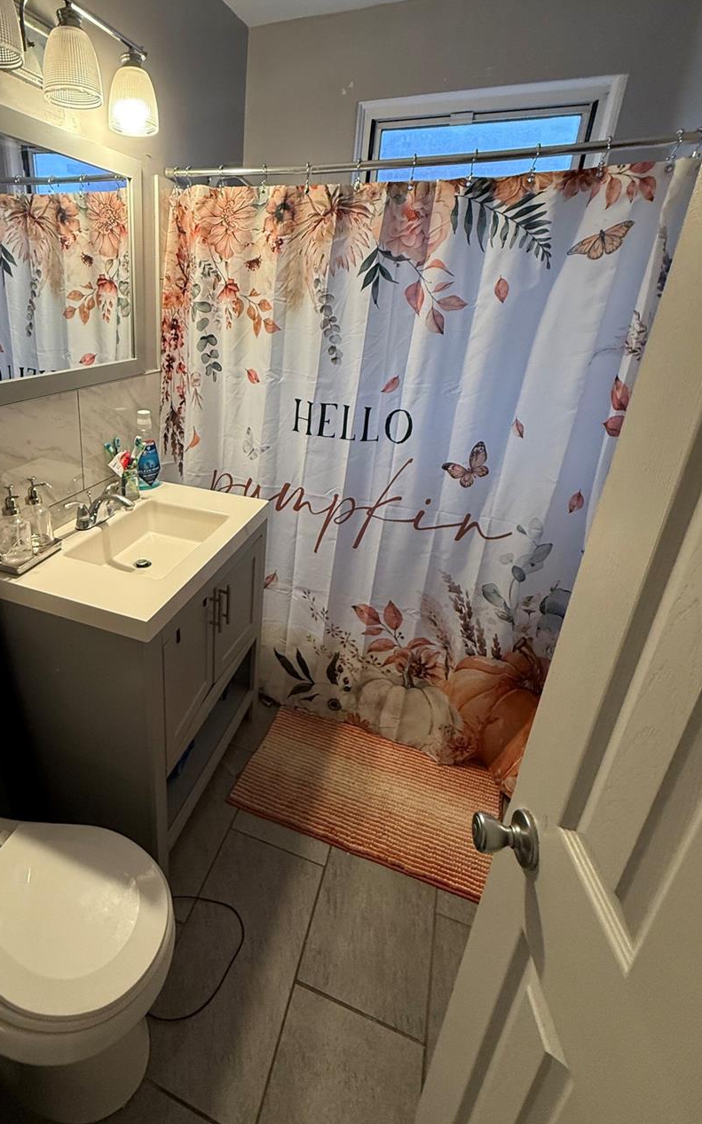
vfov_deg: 90.8
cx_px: 223
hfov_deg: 63.0
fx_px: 551
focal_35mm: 18
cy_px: 510
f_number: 2.2
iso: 250
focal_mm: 2.22
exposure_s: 1/120
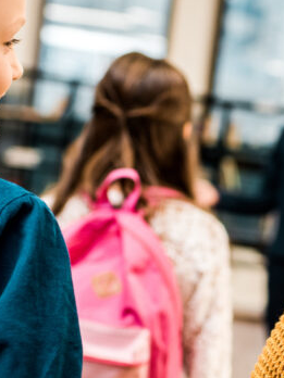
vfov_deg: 19.8
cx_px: 316
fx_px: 1083
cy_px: 255
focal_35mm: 99
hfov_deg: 14.6
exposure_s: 1/250
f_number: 2.2
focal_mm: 35
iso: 320
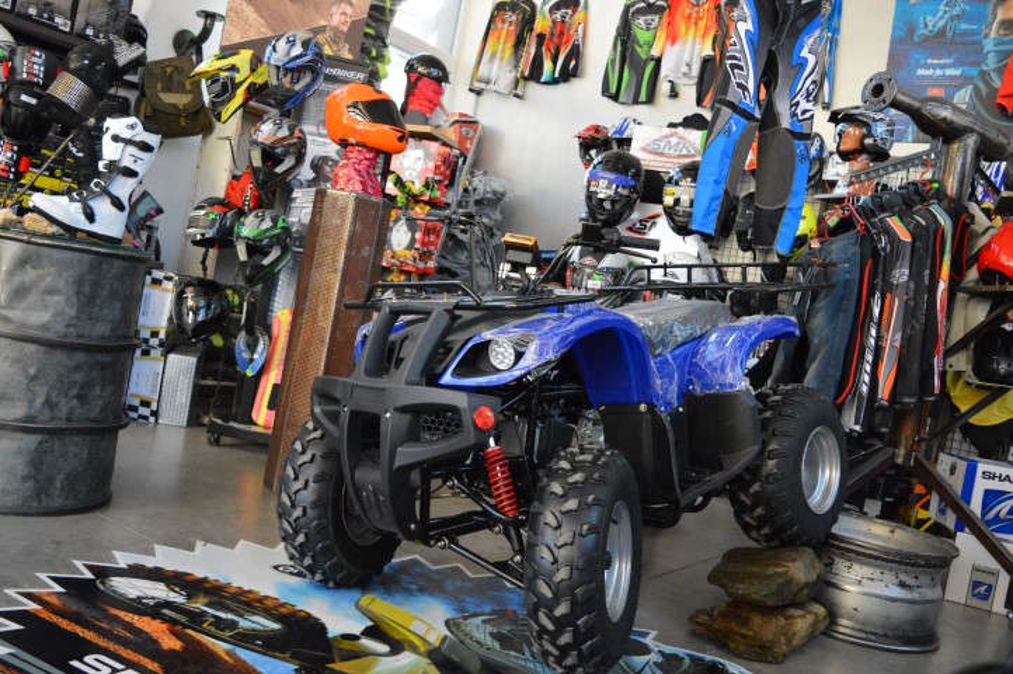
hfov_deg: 57.3
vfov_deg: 39.9
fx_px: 928
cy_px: 337
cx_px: 506
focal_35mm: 33
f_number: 3.8
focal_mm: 22
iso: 3200
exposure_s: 1/250
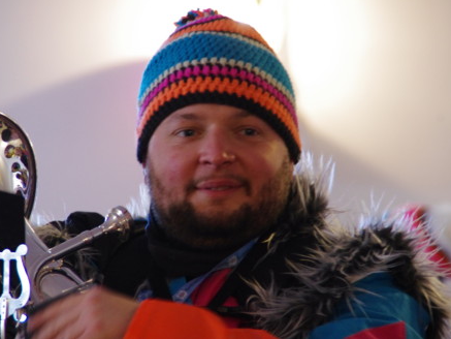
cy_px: 169
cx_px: 227
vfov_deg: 4.5
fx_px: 4288
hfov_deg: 6.0
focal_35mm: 329
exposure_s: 1/15
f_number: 6.3
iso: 3200
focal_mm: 200
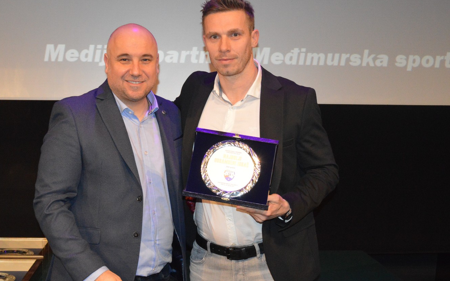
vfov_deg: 25.5
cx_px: 209
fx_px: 621
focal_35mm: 51
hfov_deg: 39.8
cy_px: 140
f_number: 7.1
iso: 3200
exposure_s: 1/100
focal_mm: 27
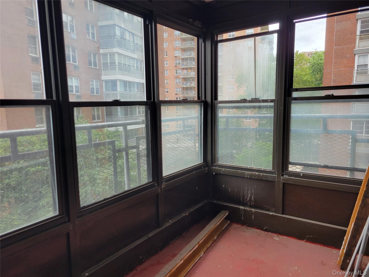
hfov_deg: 67.3
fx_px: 277
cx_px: 184
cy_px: 138
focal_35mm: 26
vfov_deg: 53.1
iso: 40
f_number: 1.8
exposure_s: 1/157
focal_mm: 5.4
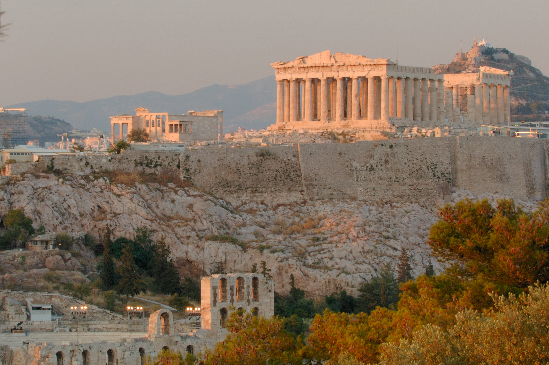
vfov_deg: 8.3
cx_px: 214
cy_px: 127
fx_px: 2498
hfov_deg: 12.5
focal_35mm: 164
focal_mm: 70
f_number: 21
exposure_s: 1/2
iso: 100
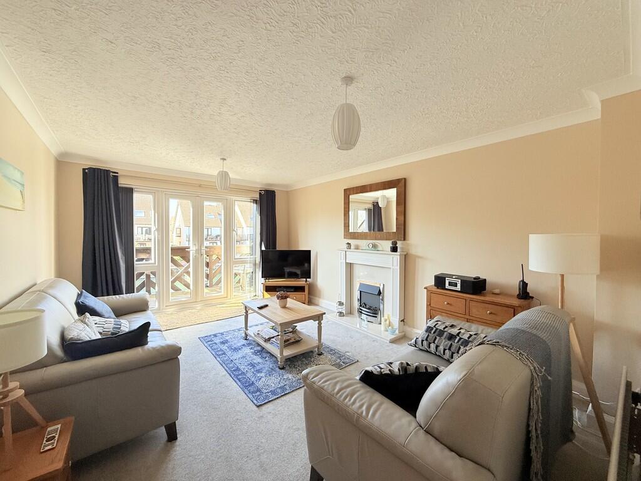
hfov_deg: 102.1
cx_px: 320
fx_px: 259
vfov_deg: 85.7
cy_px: 240
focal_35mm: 14
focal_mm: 2.22
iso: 80
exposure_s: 1/99
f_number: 2.2
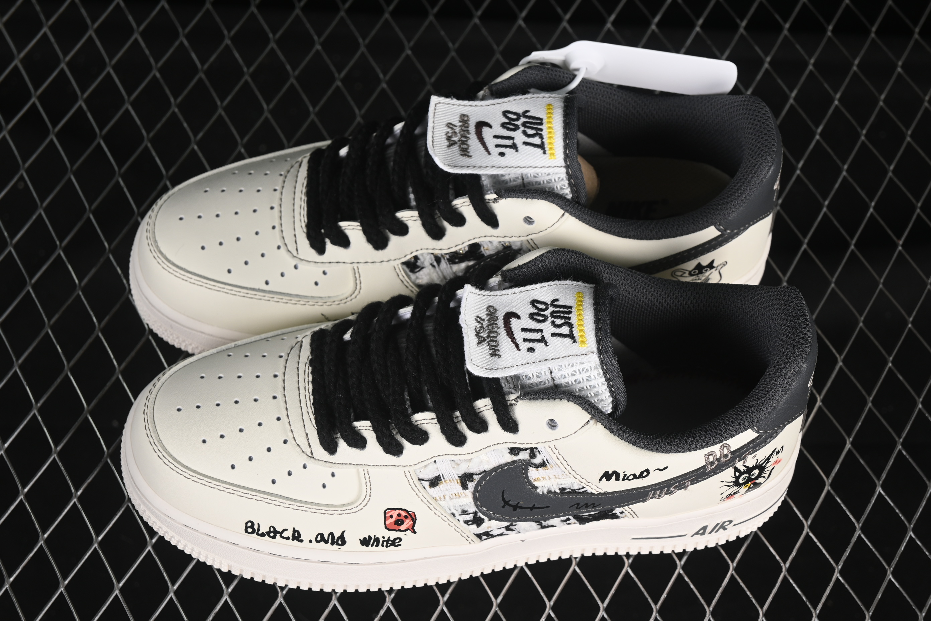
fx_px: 1939
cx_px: 466
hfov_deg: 27.0
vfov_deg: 18.2
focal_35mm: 75
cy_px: 310
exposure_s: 1/80
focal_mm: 50
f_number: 7.1
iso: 160
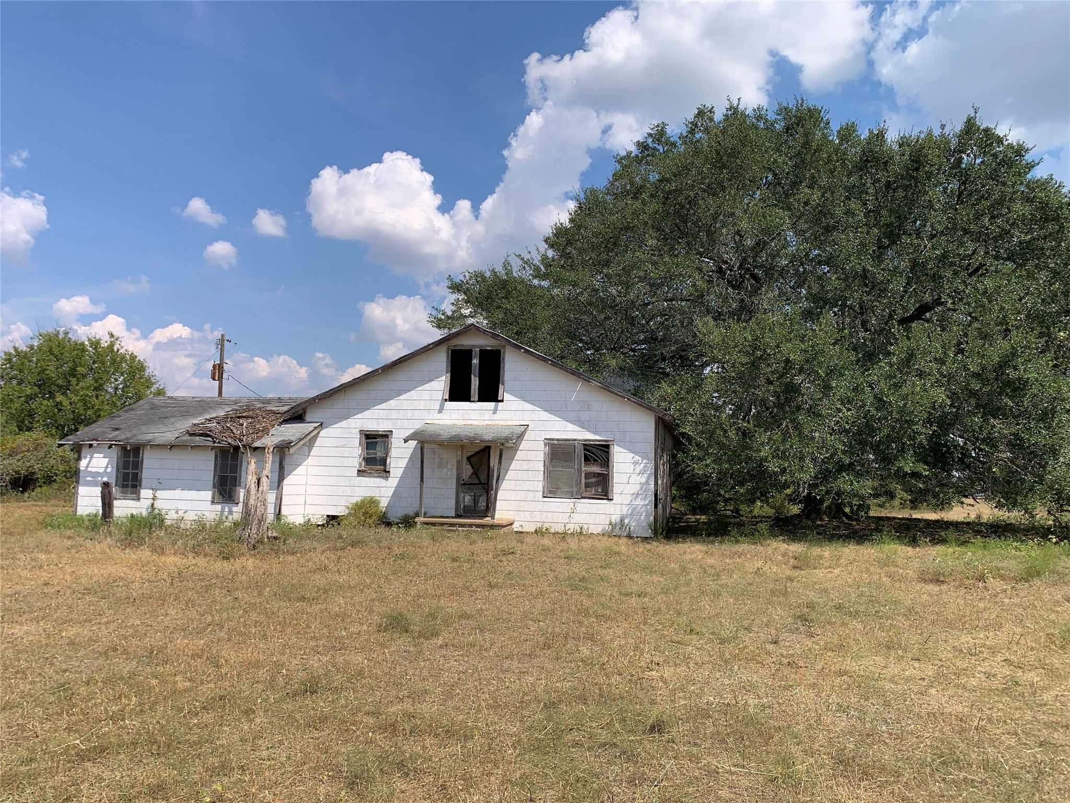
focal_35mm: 26
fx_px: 804
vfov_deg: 53.1
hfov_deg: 67.3
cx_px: 535
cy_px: 402
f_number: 1.8
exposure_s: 1/2915
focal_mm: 4.25
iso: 25
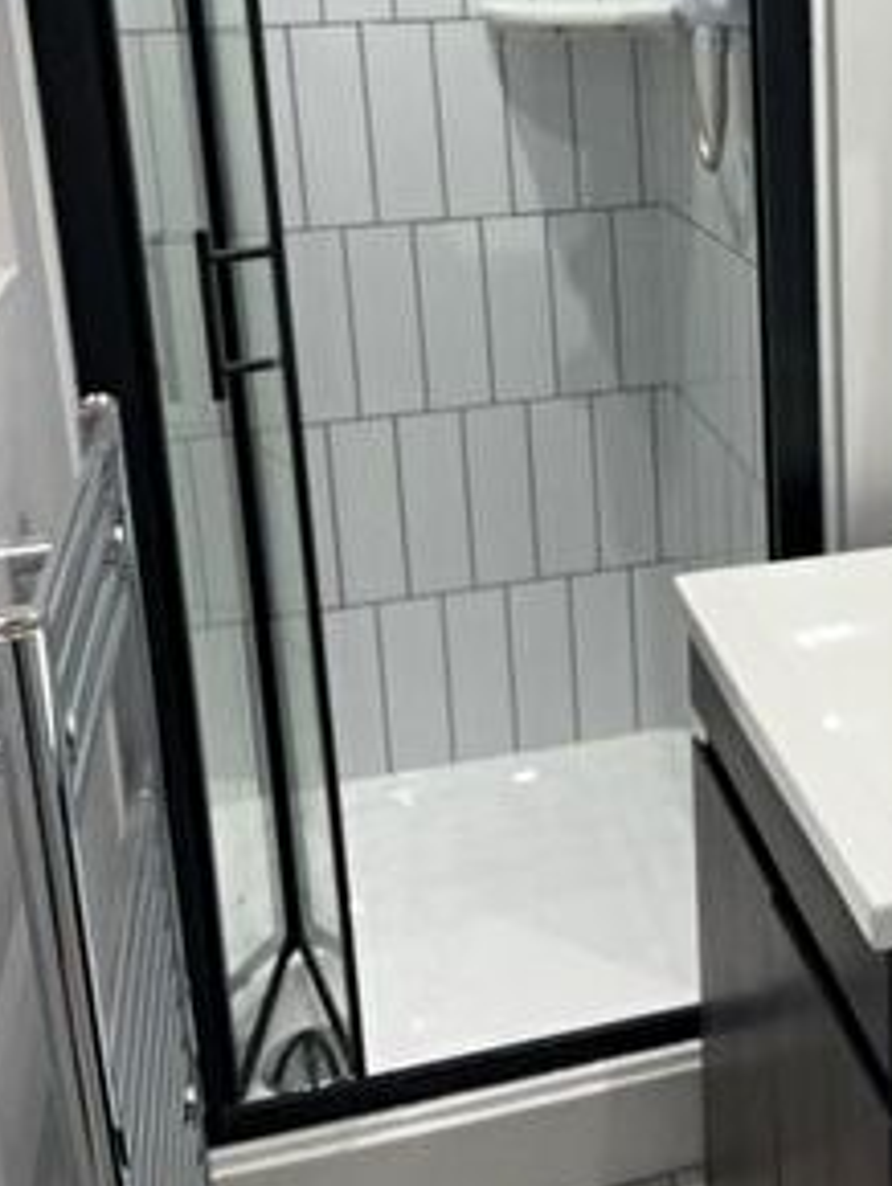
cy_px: 276
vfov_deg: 39.2
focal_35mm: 47
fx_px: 1612
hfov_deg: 29.8
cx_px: 777
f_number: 1.6
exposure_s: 1/100
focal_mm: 5.1
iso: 50
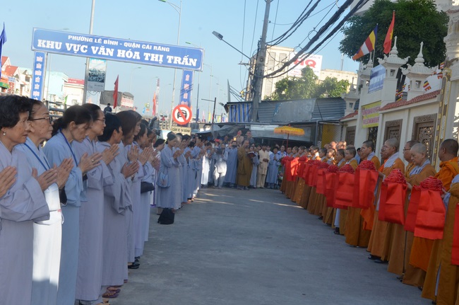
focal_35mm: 52
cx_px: 230
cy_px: 152
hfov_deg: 37.9
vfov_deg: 25.7
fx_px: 668
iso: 800
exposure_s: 1/250
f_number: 18
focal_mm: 35
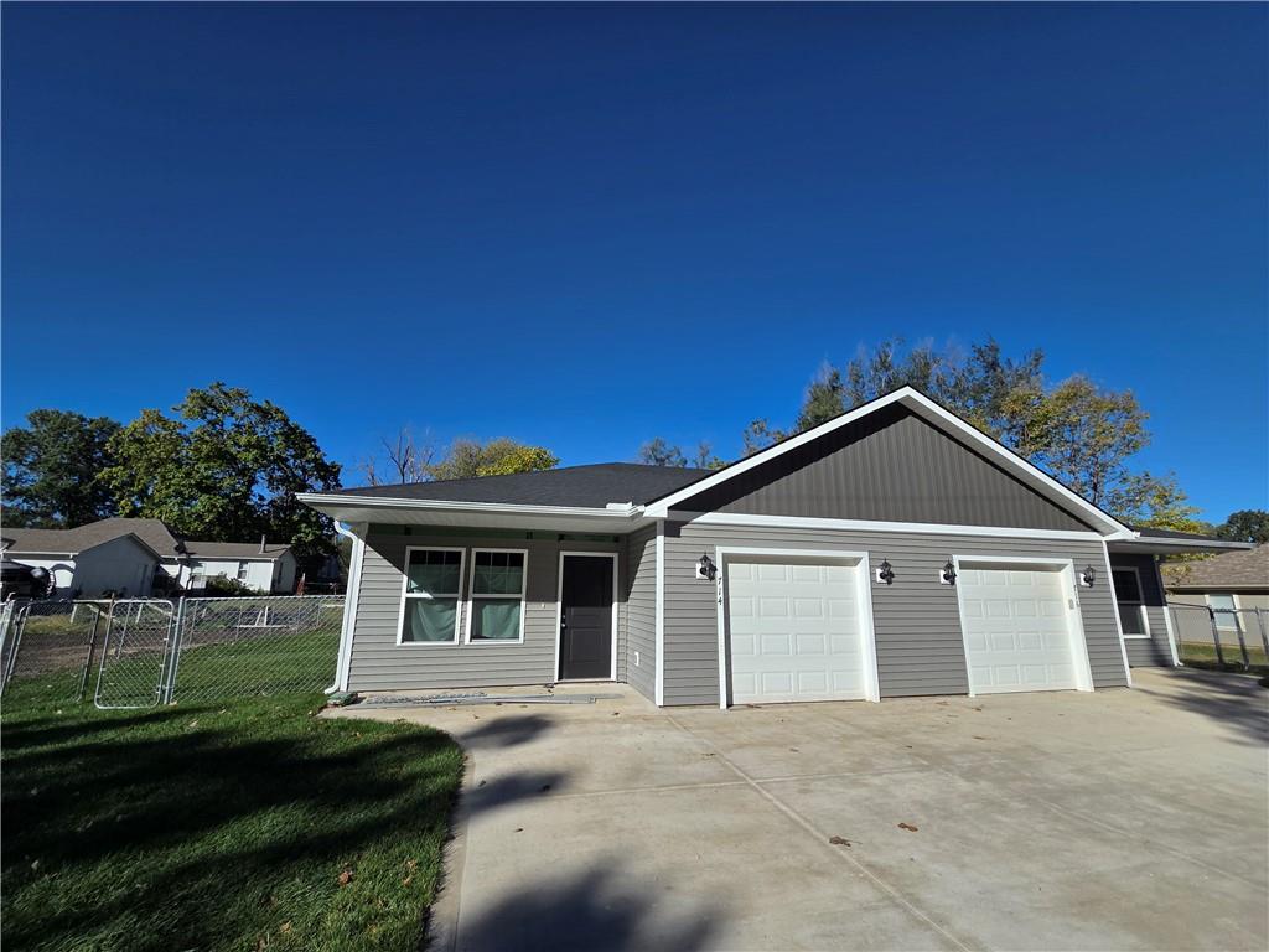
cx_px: 634
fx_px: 477
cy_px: 476
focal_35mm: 13
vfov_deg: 89.9
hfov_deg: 106.2
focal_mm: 2.2
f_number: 2.2
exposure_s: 1/3318
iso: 50
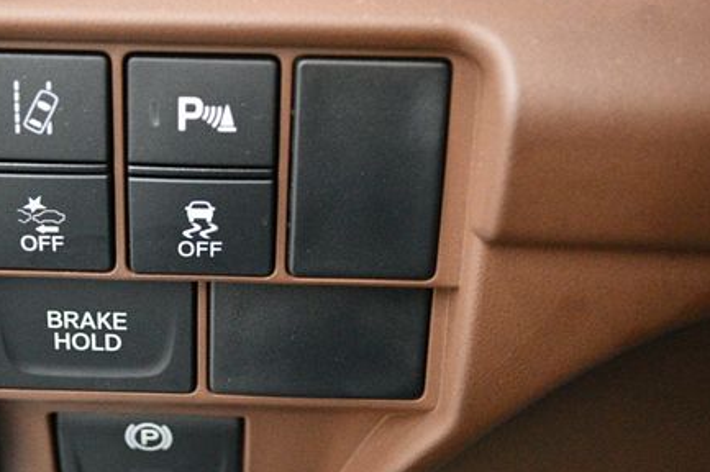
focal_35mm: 71
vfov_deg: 19.1
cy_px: 197
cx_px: 202
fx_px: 1399
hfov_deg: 28.2
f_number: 4.8
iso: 10000
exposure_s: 1/60
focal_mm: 32
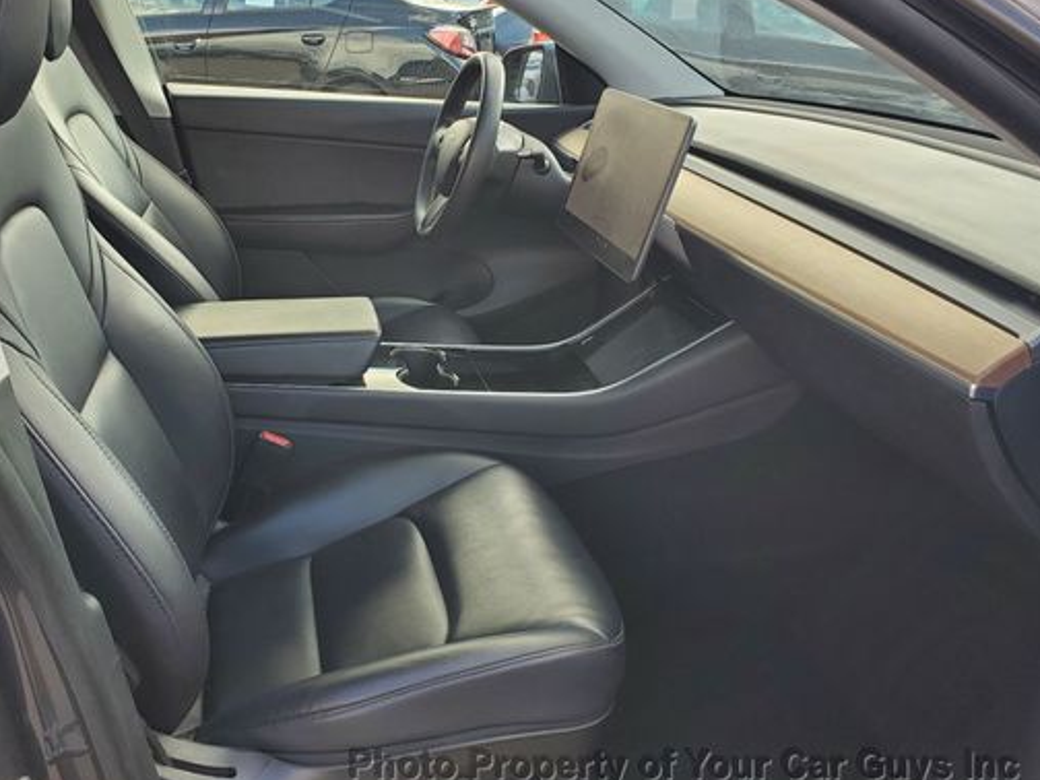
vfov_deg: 42.7
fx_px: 991
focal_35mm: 33
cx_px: 427
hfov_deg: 55.0
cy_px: 314
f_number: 2.4
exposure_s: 1/152
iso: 50
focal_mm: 4.3
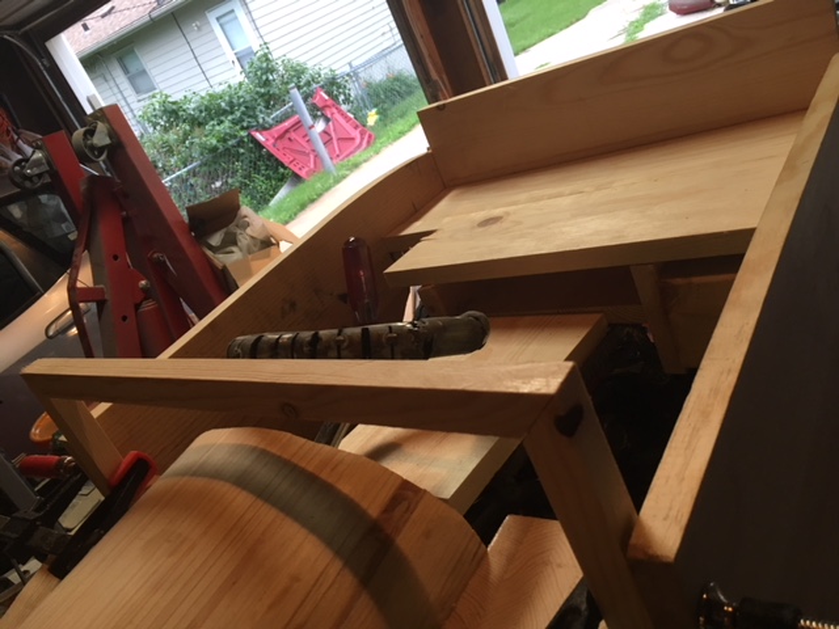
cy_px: 314
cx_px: 420
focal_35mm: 29
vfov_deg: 48.2
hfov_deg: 61.7
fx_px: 703
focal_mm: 4.15
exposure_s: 1/30
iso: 100
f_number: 2.2
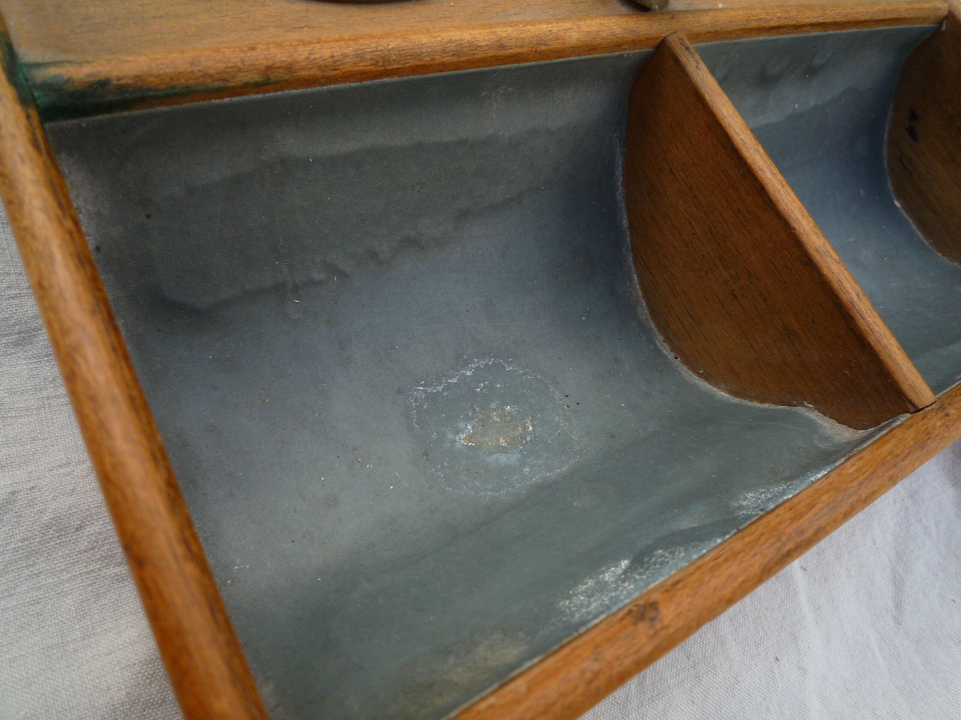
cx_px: 480
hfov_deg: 69.4
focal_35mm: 25
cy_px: 360
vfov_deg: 54.9
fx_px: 694
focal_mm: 4.4
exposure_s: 1/250
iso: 100
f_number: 2.8
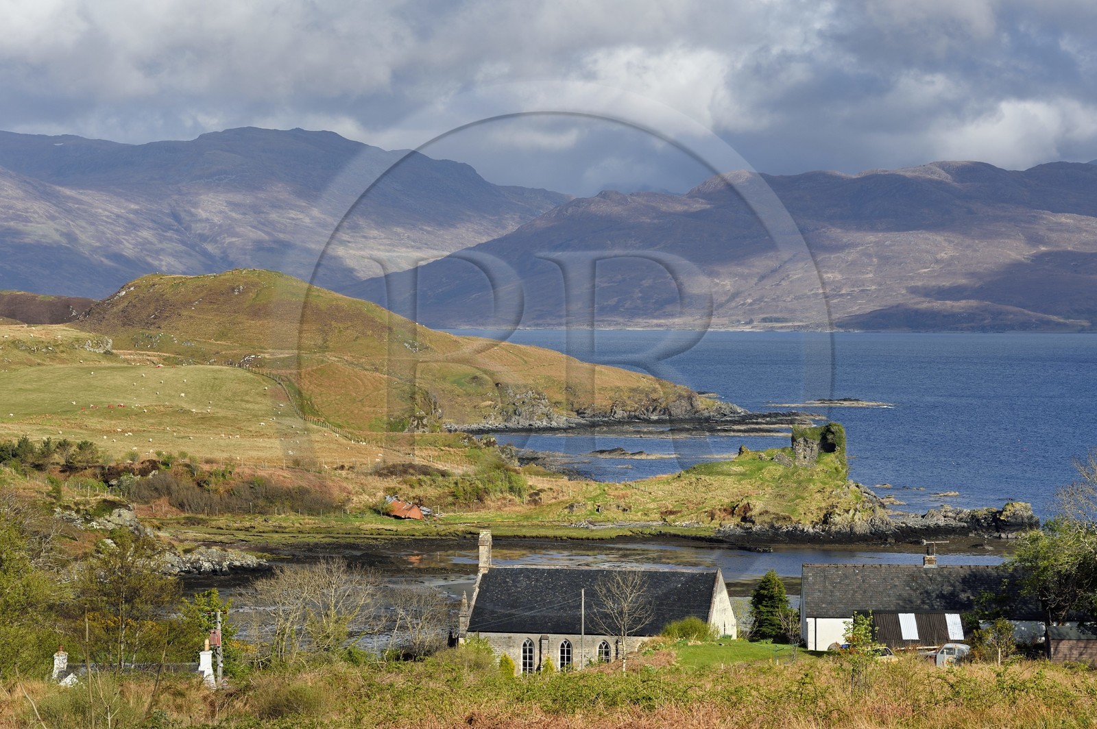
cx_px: 548
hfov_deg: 19.5
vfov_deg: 13.0
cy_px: 364
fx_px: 3197
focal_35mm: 105
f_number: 14
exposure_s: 1/250
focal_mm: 105
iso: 200
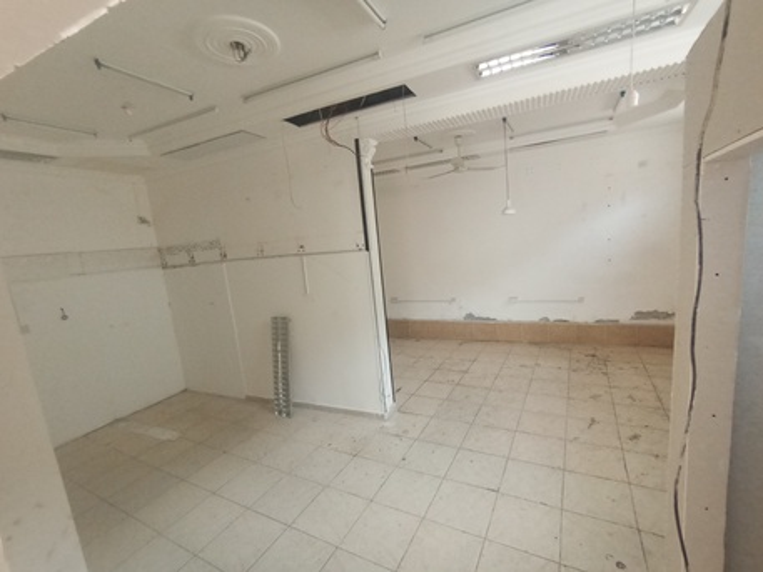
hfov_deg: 94.5
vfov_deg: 78.1
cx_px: 382
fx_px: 353
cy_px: 286
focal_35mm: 16
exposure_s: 1/25
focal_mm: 1.65
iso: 681
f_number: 2.2
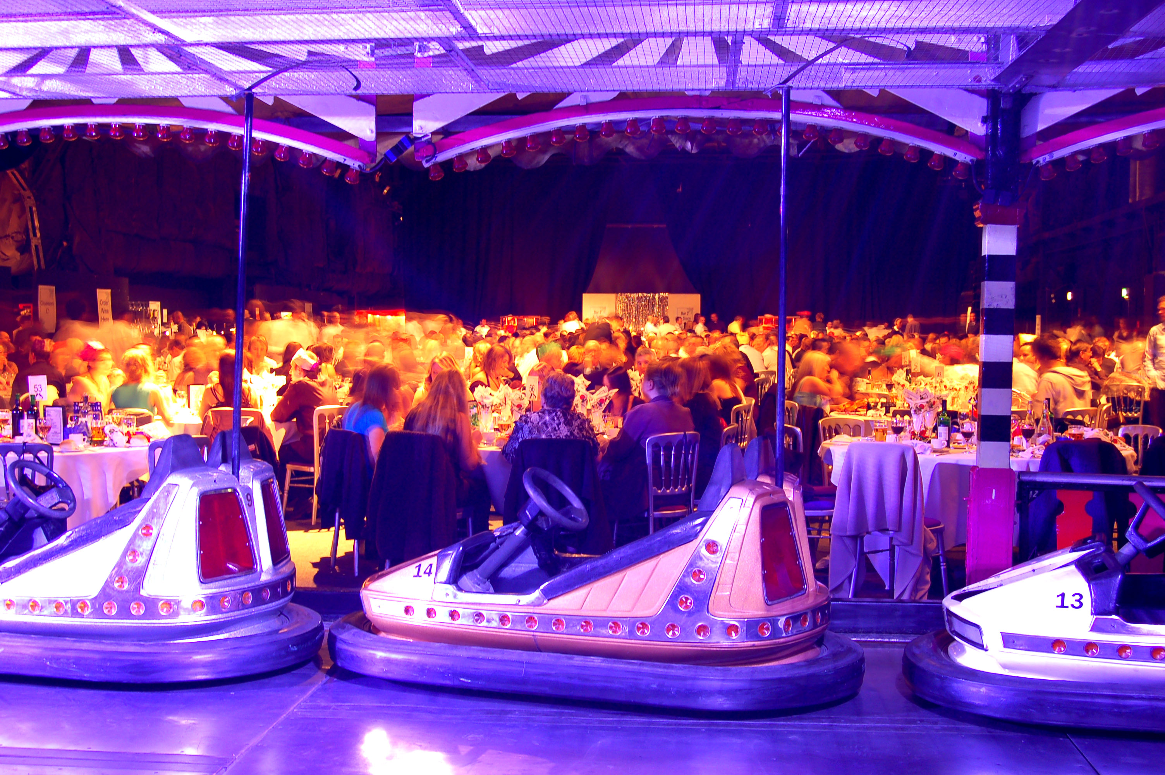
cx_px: 582
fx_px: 1503
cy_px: 388
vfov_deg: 28.9
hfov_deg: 42.4
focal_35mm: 46
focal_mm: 31
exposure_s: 2.5
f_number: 8
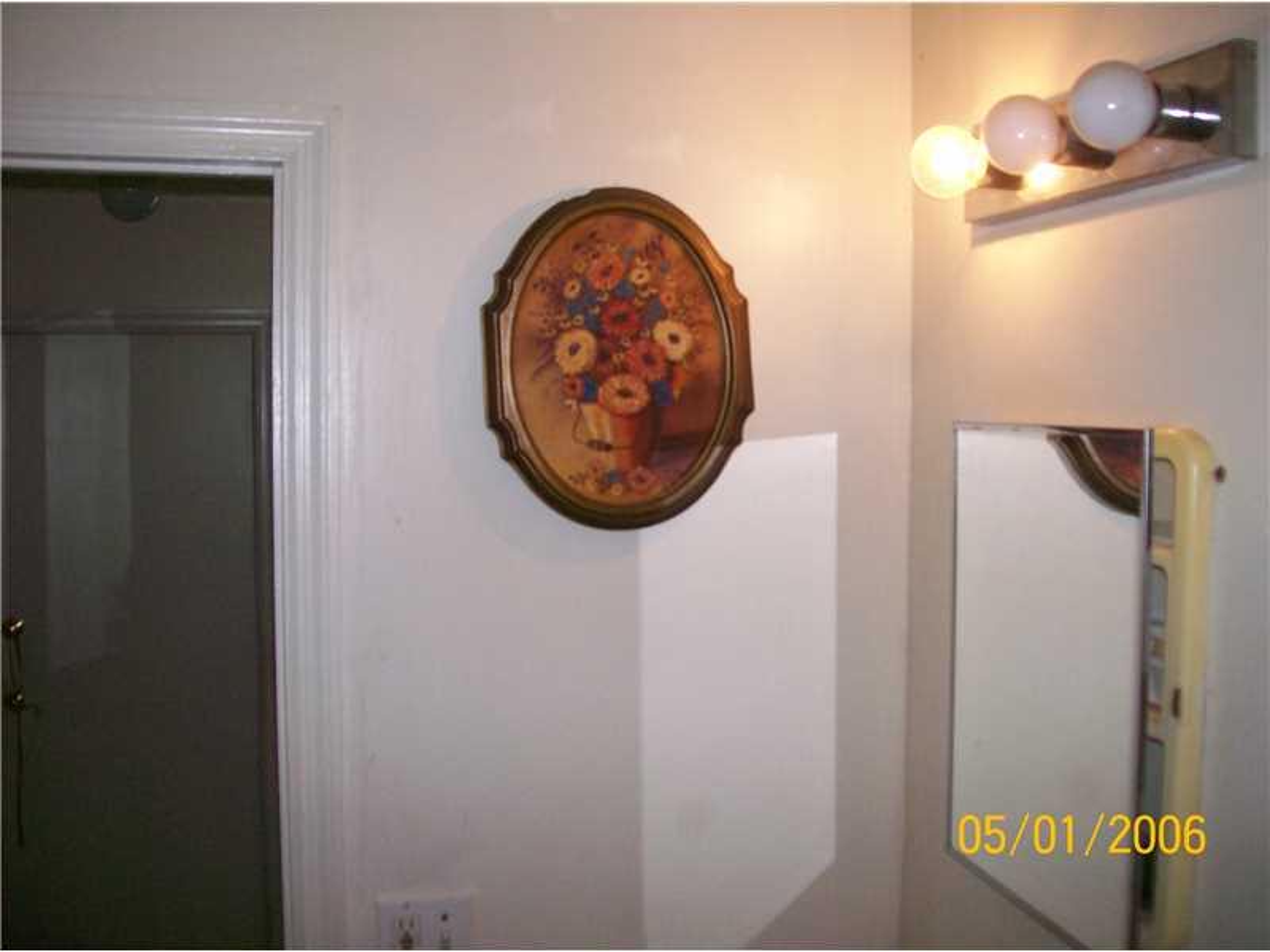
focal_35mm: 36
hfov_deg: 51.4
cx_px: 635
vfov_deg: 39.7
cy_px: 476
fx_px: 1321
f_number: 2.7
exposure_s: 1/64
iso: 140
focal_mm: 6
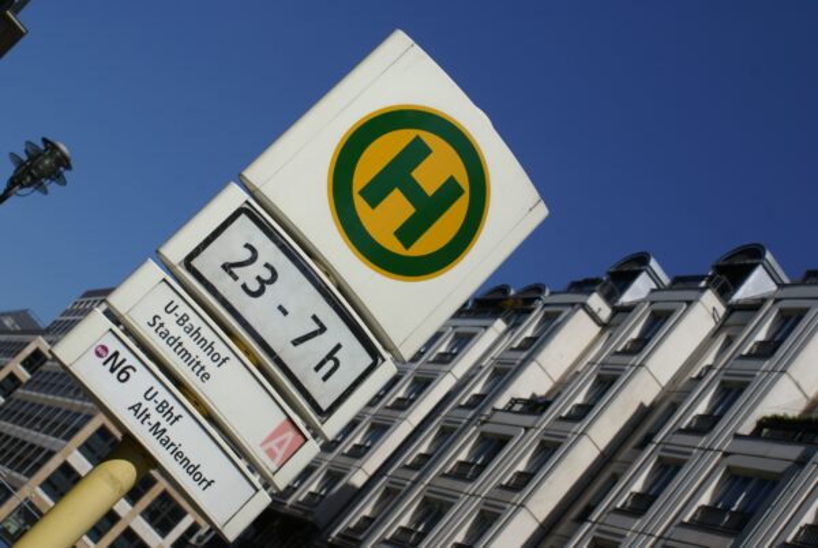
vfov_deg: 22.7
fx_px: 1365
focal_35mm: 60
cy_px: 274
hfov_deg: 33.4
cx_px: 409
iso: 100
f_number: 9
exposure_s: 1/320
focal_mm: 40
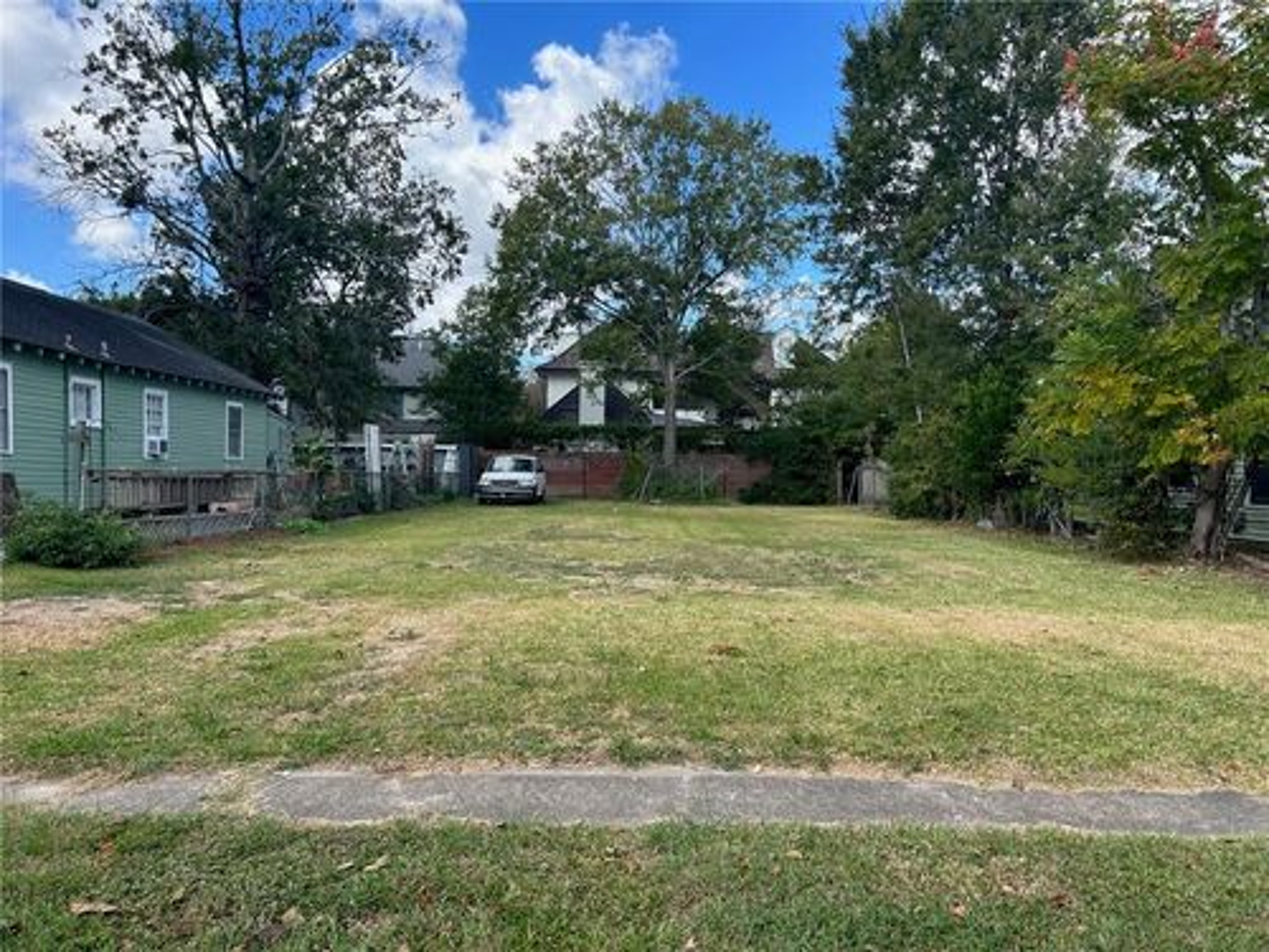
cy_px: 476
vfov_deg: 53.1
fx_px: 953
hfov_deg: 67.3
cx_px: 634
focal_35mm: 26
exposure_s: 1/1344
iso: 50
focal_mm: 5.7
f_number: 1.5
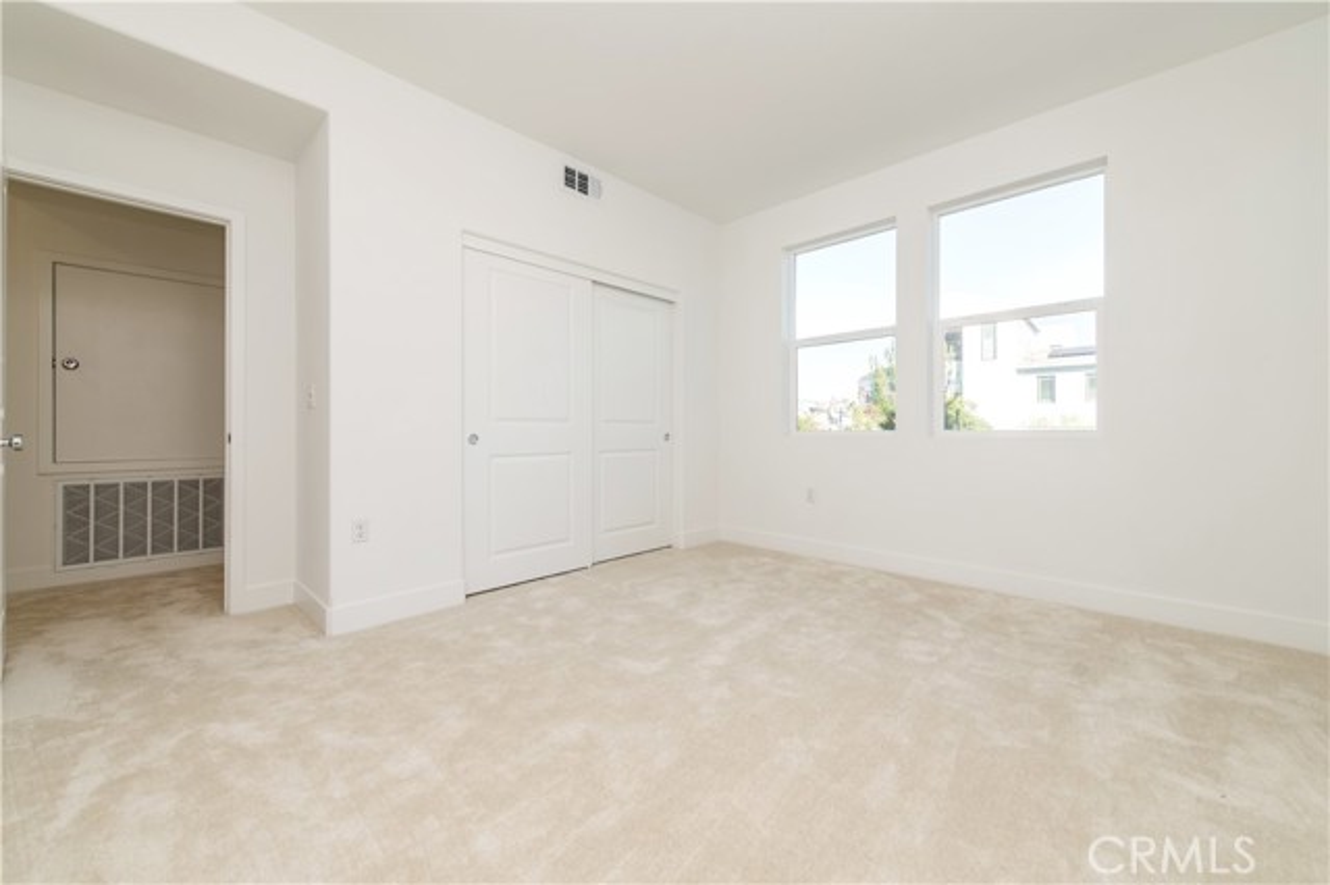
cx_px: 665
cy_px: 442
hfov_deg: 104.3
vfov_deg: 81.1
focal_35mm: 14
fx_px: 517
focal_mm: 14
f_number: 5.6
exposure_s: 1/125
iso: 200
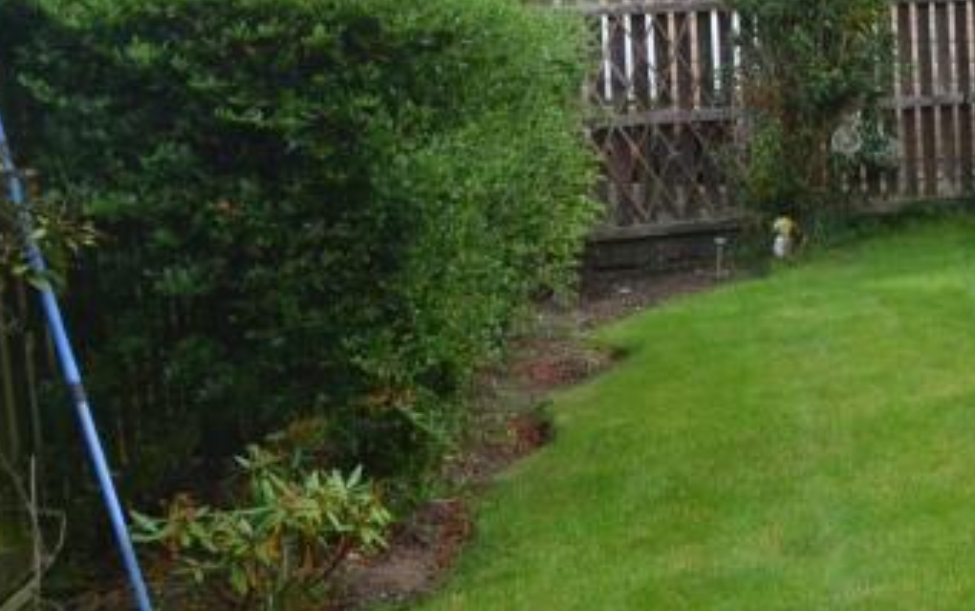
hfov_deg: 30.1
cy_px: 217
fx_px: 1223
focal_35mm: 46
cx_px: 1379
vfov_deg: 27.9
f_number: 5.6
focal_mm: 10
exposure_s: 1/125
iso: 140
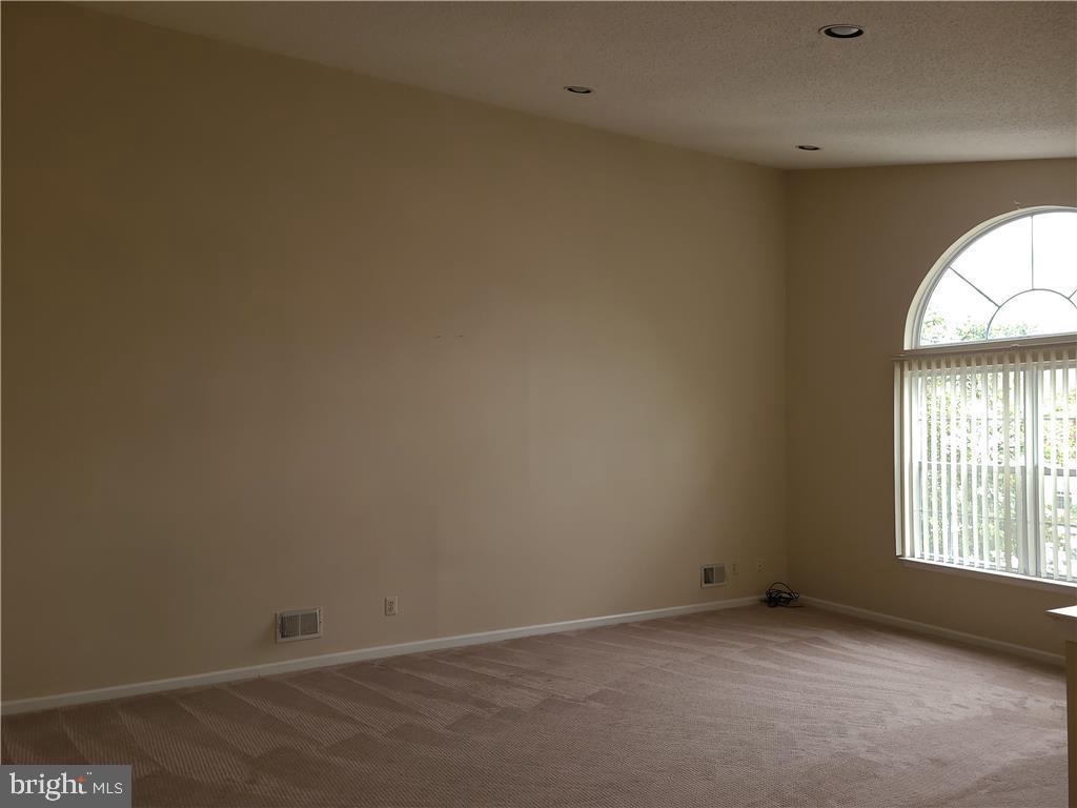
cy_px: 404
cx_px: 538
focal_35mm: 26
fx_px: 809
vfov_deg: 53.1
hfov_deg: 67.3
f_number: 1.8
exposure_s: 1/60
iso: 40
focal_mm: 5.4
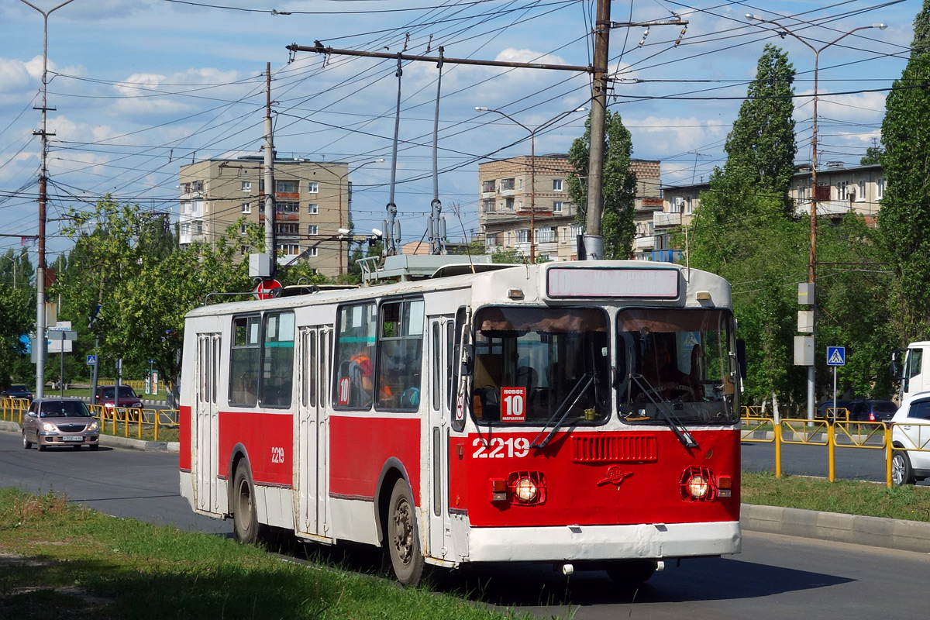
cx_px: 465
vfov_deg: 23.4
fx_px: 1498
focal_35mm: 58
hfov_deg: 34.5
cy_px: 310
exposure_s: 1/500
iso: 125
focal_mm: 21.53
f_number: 8
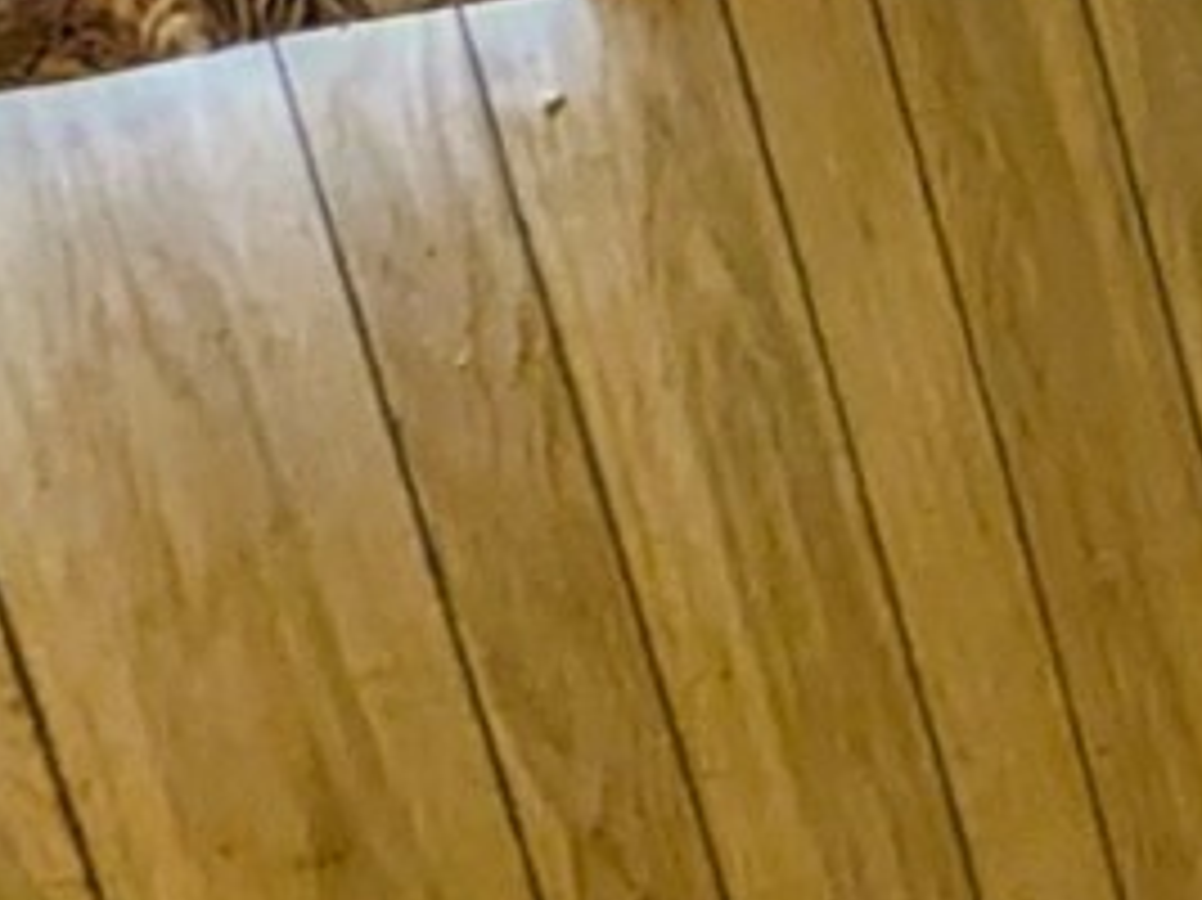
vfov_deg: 17.3
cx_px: 2978
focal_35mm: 84
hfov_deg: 14.3
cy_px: 112
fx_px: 2915
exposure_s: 1/30
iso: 57
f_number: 2.2
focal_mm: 1.83
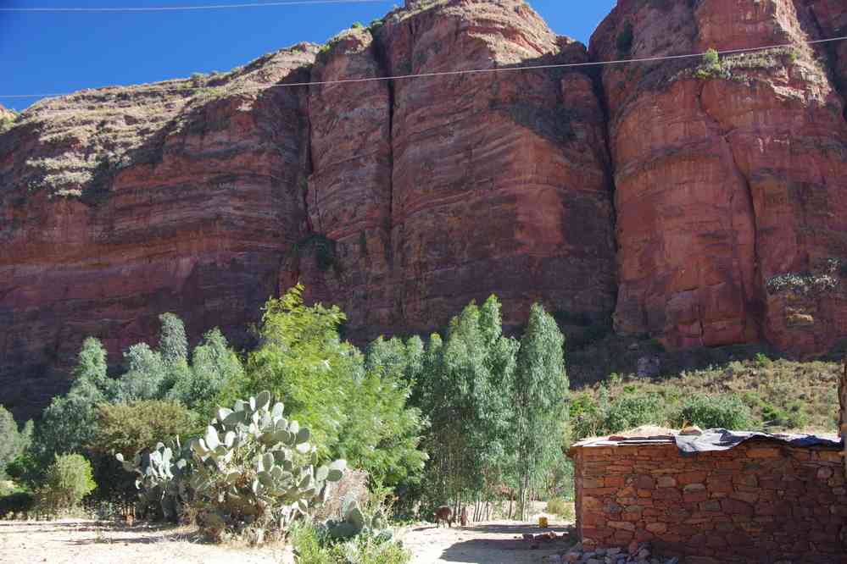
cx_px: 424
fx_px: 1012
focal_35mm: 43
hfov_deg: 45.4
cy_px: 282
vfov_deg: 31.2
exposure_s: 1/60
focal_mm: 29.4
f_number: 7.1
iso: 200
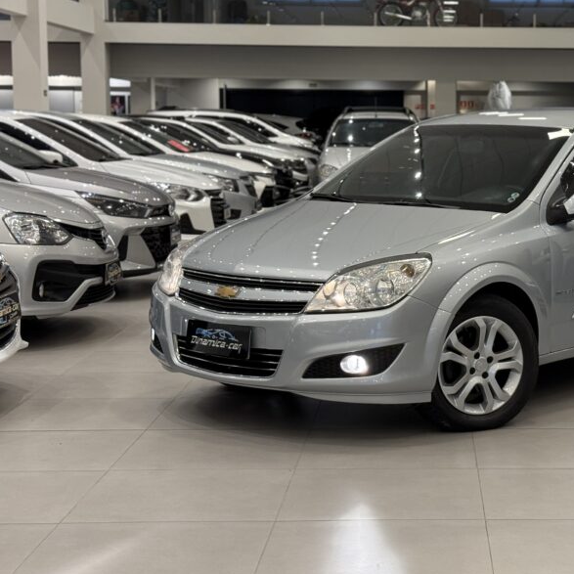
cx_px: 469
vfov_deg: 23.3
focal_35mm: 74
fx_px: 1388
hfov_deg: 23.0
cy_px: 249
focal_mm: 6.76
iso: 160
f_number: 1.78
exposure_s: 1/60
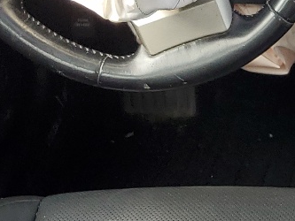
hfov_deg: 14.1
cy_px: 128
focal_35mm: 125
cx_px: 514
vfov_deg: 11.9
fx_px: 1066
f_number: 1.5
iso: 50
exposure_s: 1/128
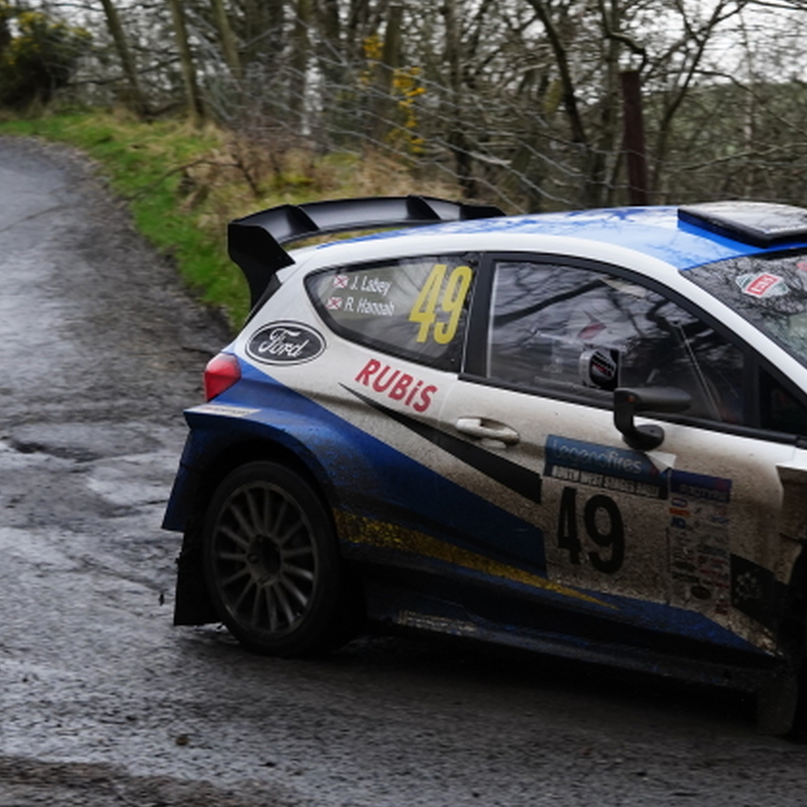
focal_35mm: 128
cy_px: 398
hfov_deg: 13.5
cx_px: 697
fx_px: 3376
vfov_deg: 13.6
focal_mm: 70
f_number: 5
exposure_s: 1/400
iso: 2000
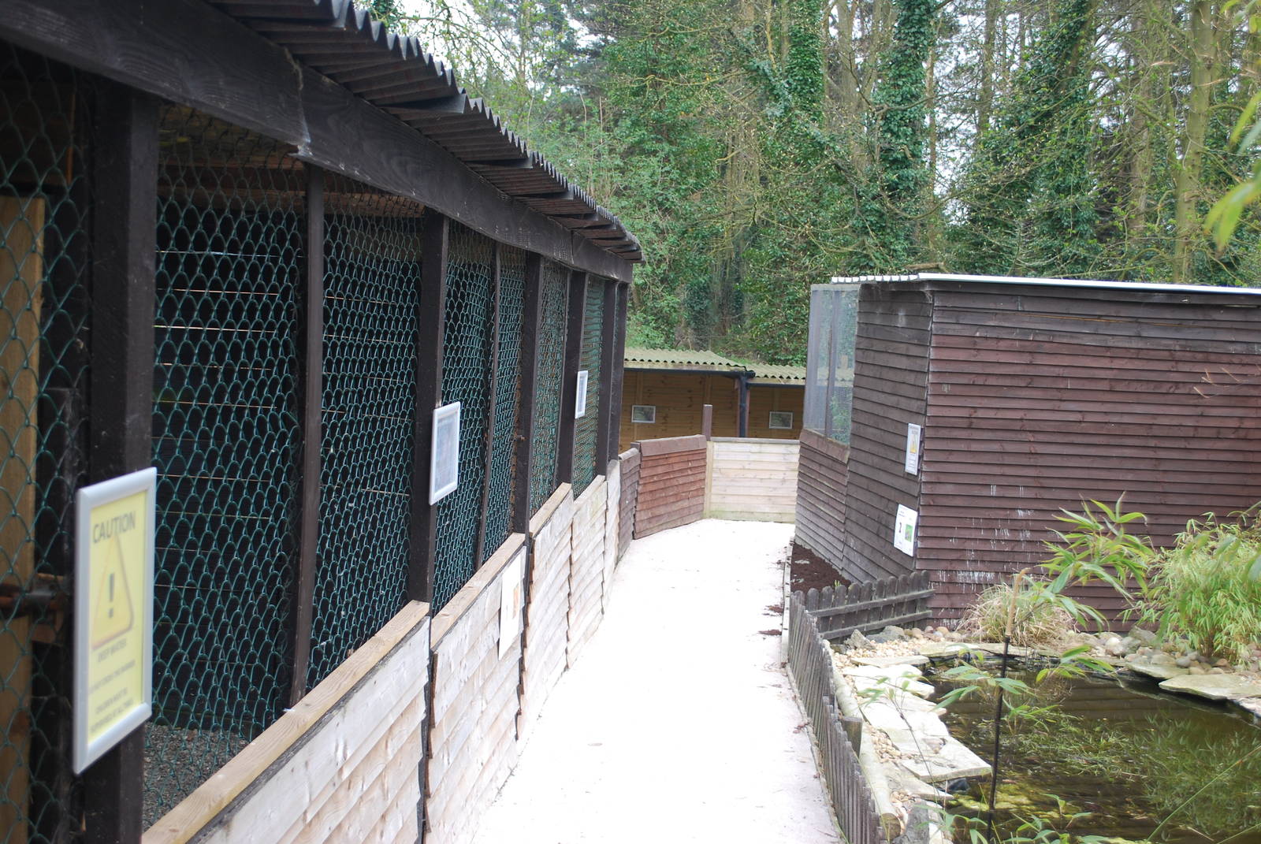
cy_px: 422
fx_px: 1473
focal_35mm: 42
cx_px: 630
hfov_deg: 46.3
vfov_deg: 32.0
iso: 200
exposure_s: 1/50
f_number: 4.5
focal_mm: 28
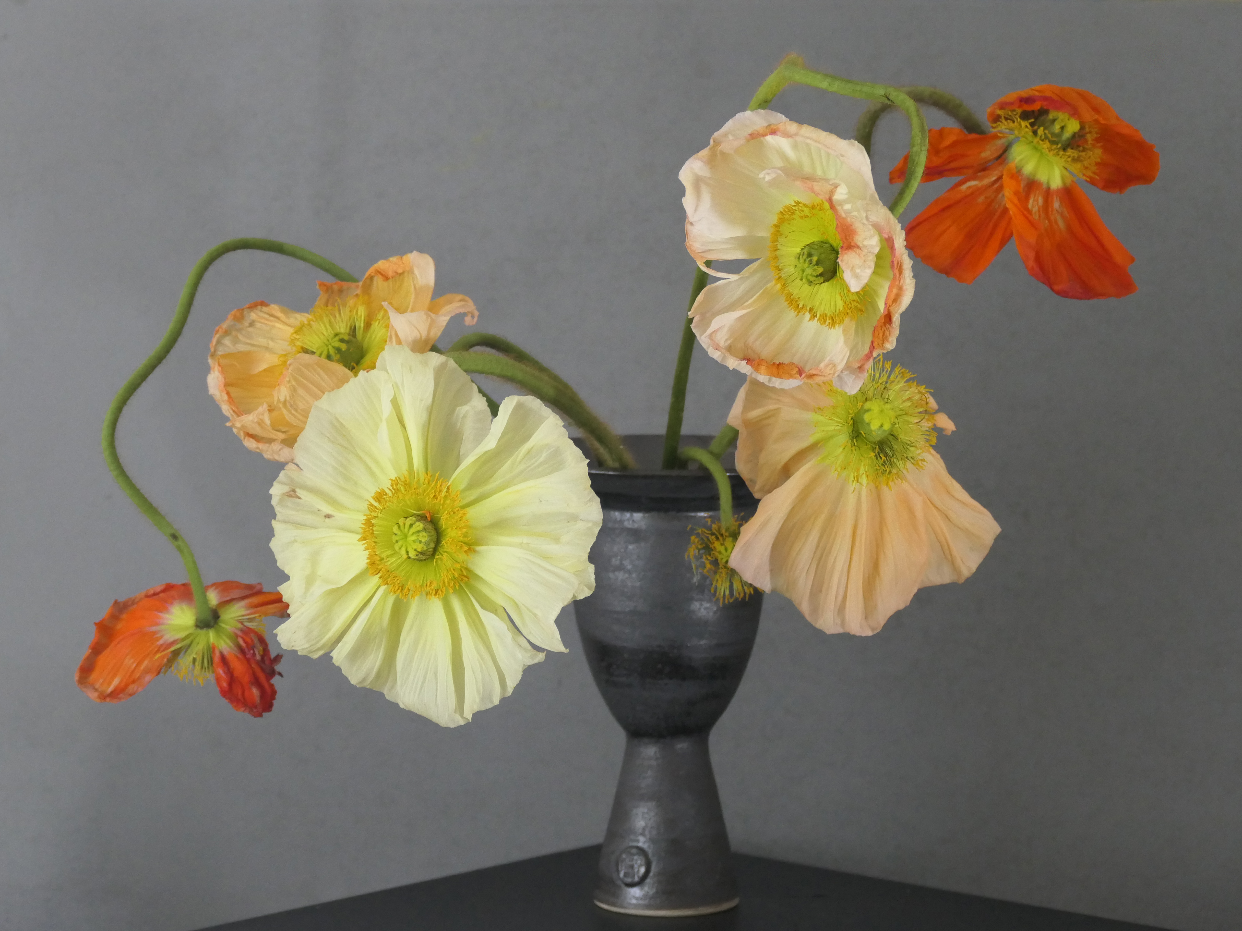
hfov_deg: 13.2
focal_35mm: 150
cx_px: 621
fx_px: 5382
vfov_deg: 9.9
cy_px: 466
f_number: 3.9
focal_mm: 50.69
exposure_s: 1/60
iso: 1600
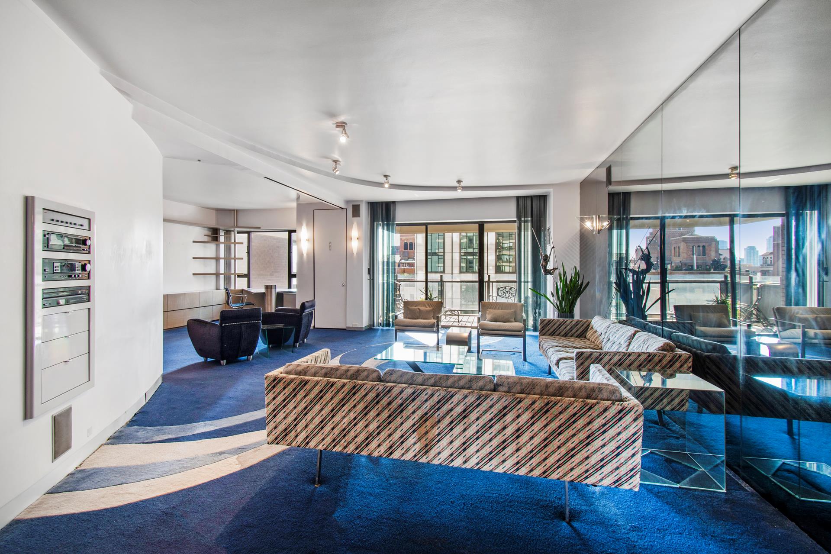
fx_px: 346
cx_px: 416
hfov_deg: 100.4
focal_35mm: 15
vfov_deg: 77.3
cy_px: 277
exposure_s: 1/4
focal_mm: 10
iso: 100
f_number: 8
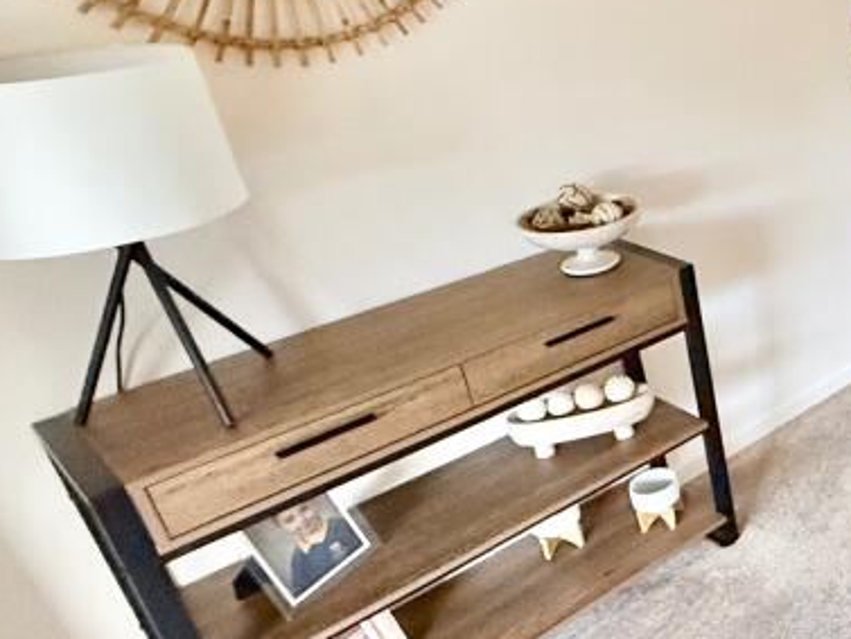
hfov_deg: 35.9
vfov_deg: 37.6
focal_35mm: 38
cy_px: 260
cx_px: 1063
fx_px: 934
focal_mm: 2.22
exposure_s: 1/100
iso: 640
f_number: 2.2
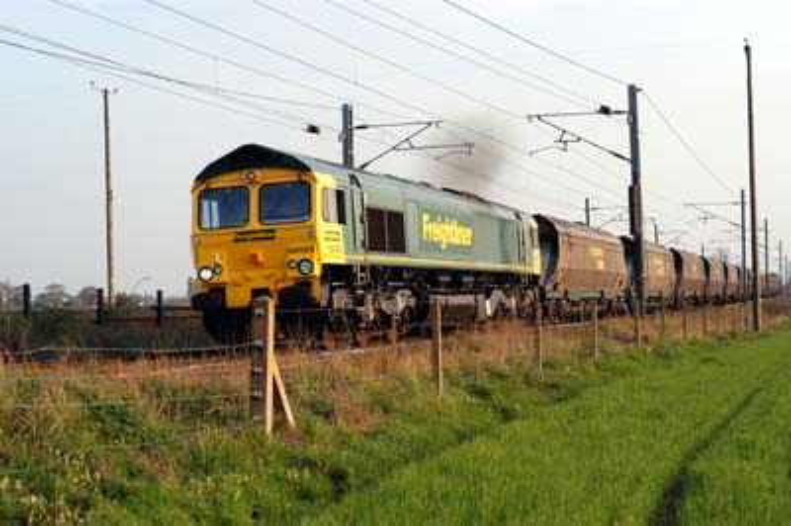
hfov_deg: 19.5
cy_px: 263
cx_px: 396
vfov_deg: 13.0
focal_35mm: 105
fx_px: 2305
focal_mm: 70
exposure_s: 1/1000
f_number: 6.3
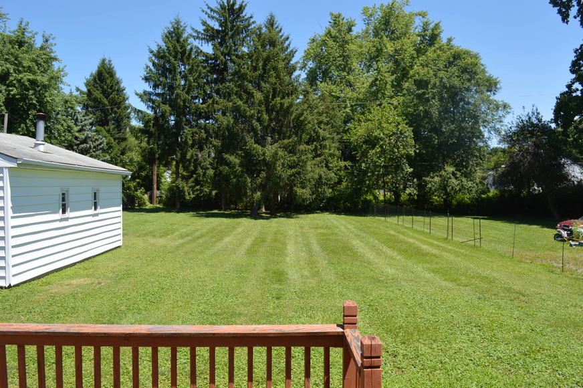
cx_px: 292
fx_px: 437
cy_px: 194
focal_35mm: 27
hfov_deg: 67.4
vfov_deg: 47.9
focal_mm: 18
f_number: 6.3
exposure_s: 1/200
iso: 100
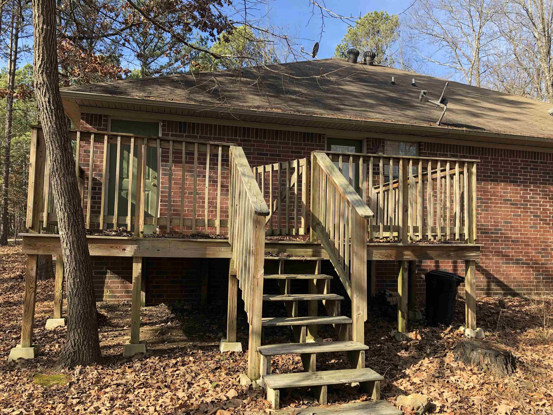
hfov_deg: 63.4
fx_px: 447
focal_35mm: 28
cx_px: 276
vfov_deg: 49.7
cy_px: 208
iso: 20
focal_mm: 4
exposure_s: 1/358
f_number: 1.8
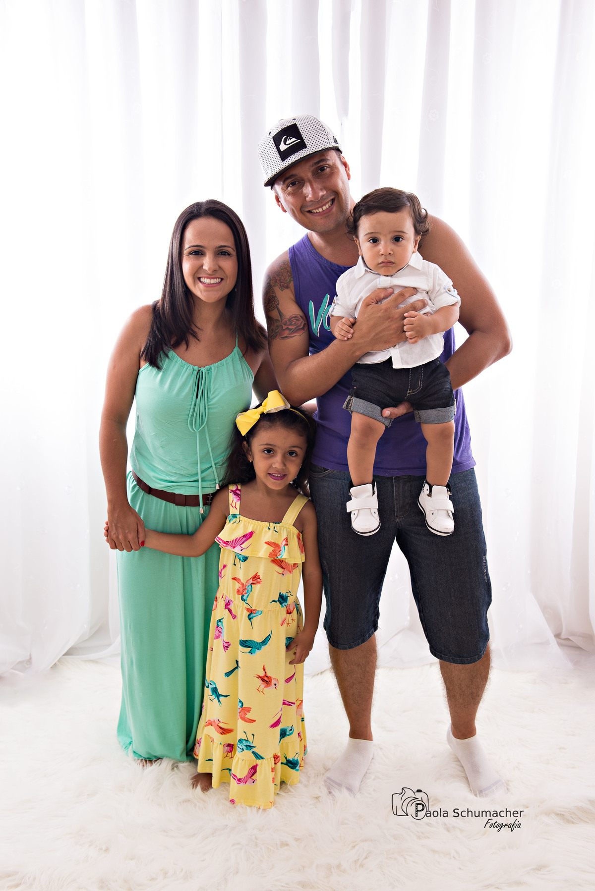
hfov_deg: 36.9
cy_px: 446
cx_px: 298
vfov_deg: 53.1
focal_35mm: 36
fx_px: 892
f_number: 8
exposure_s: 1/160
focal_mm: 36
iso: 100
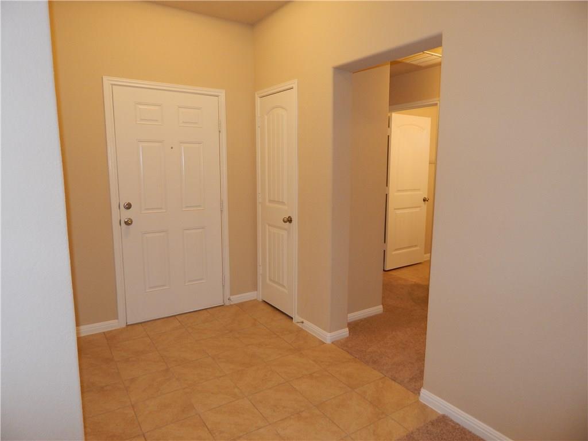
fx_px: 374
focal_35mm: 22
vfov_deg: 61.1
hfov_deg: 76.4
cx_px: 294
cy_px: 220
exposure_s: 1/30
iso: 200
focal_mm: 4
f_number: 3
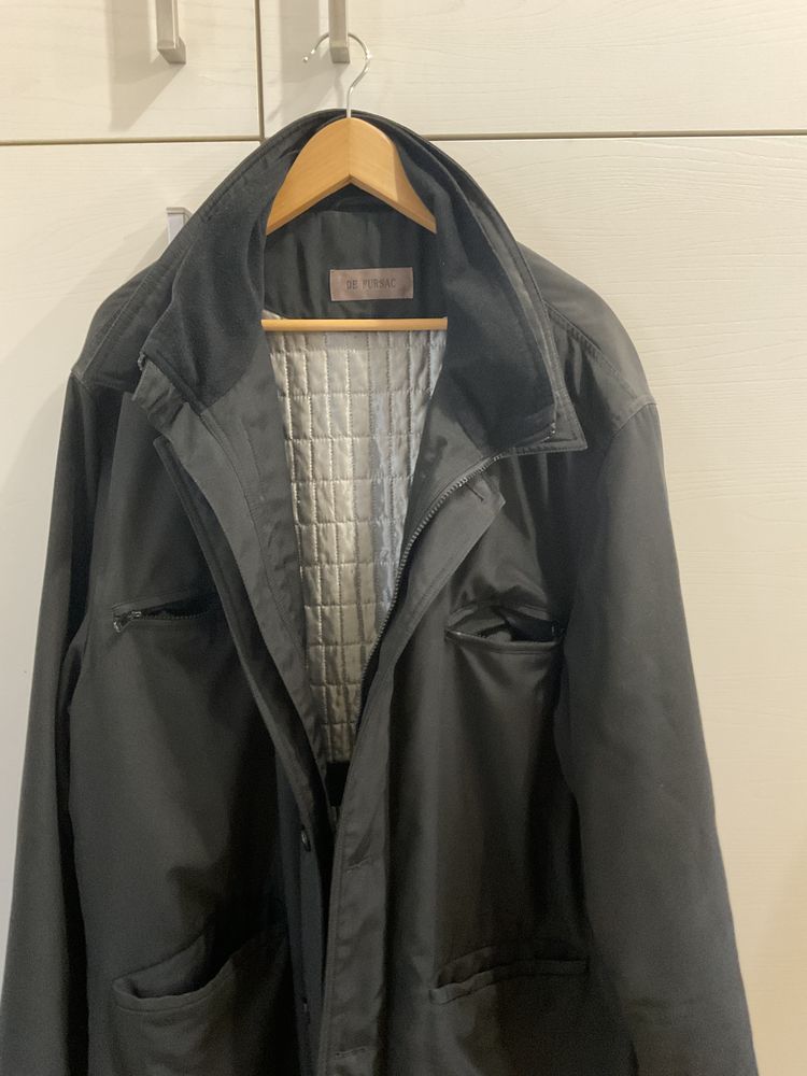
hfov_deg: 48.2
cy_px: 538
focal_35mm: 29
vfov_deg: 61.7
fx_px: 901
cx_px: 404
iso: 320
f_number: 1.8
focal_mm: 3
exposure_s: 1/33
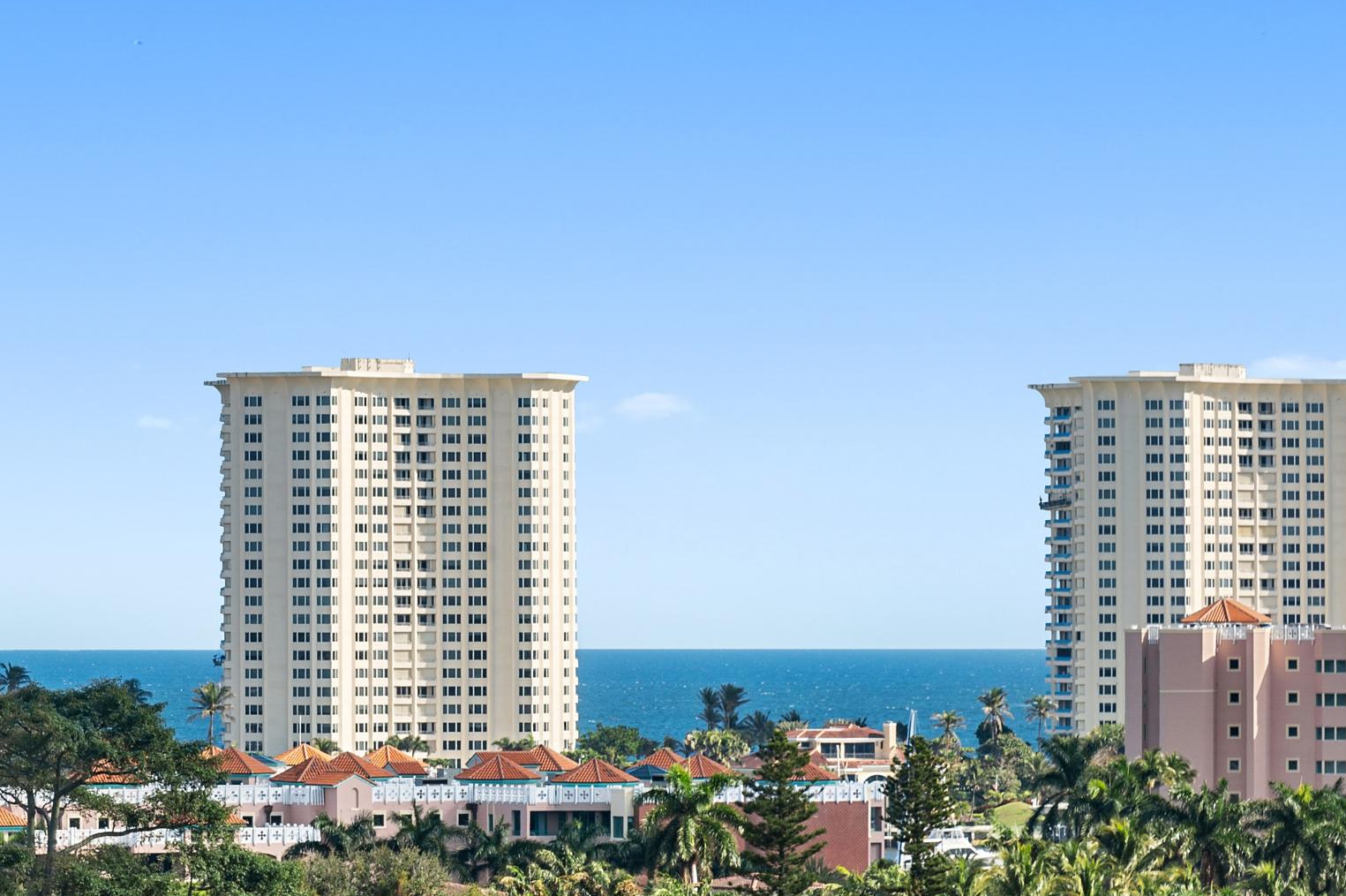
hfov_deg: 8.7
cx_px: 194
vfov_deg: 5.8
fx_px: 8819
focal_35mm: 236
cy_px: 729
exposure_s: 1/125
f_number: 11
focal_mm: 120
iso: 100
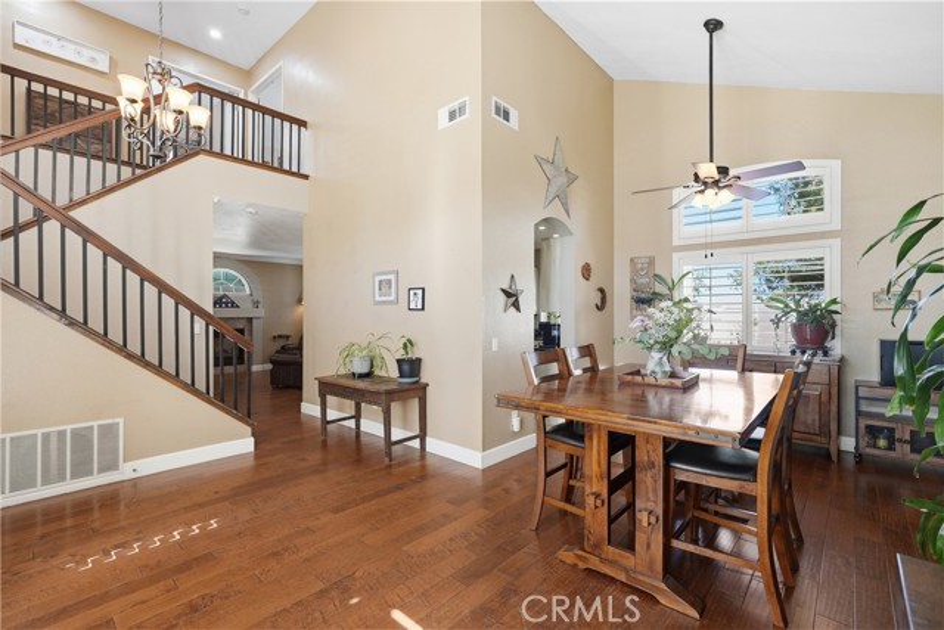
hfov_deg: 96.7
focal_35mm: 16
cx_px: 472
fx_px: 420
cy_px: 315
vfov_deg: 73.8
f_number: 4
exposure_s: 1/15
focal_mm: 16
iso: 400
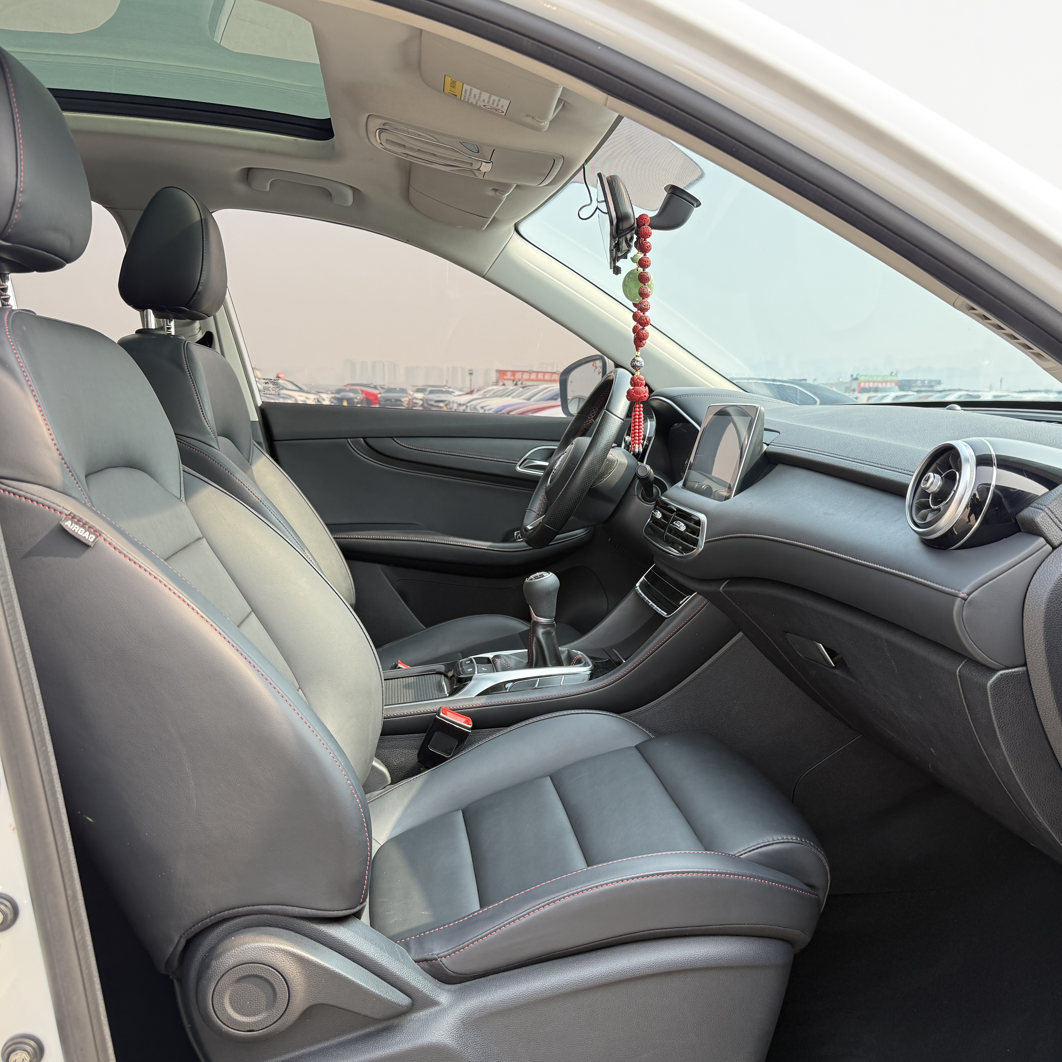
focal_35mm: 29
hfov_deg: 55.4
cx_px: 609
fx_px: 1007
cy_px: 527
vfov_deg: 55.6
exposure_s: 1/246
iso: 100
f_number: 1.78
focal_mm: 6.76
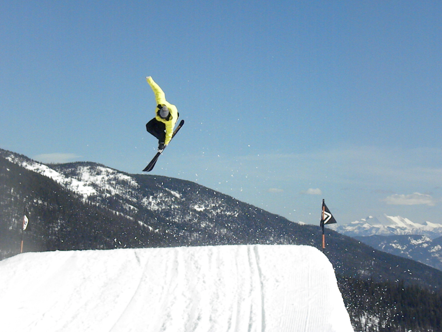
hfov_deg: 20.9
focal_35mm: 94
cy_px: 166
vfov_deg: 15.7
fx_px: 1200
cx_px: 221
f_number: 8
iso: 640
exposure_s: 1/2646
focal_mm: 16.9
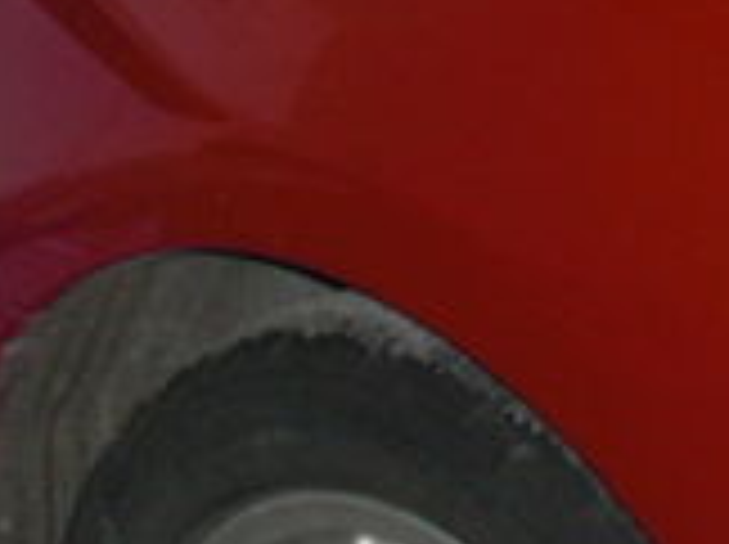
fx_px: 4332
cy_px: -490
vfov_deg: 7.0
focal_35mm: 206
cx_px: 778
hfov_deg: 9.5
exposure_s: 1/60
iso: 200
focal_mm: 9.1
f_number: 3.4
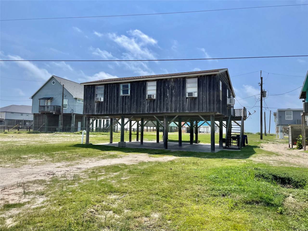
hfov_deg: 67.3
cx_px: 154
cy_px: 116
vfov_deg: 53.1
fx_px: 231
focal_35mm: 26
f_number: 1.6
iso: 32
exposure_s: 1/7299
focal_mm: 4.2
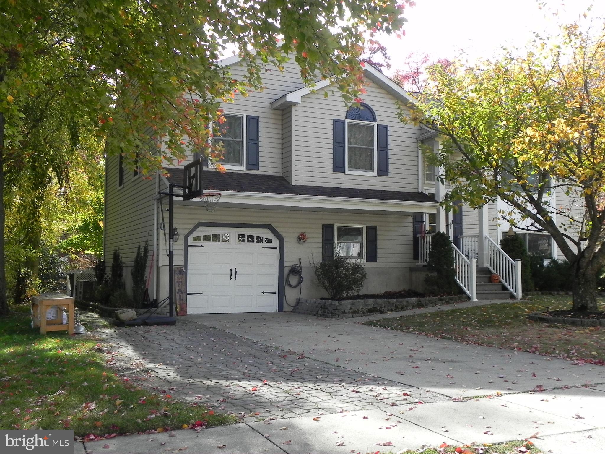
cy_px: 227
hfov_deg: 50.1
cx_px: 302
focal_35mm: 37
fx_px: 647
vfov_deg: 38.7
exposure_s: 1/196
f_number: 4.5
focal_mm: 6.6
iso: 160
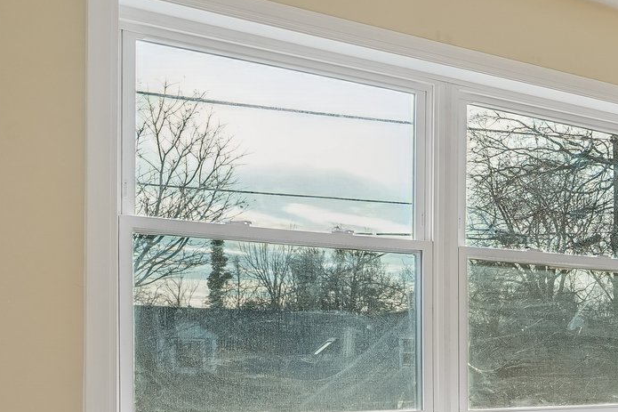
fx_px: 961
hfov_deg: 28.1
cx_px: 840
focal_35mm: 56
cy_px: 362
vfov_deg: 23.6
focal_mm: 19
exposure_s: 1/160
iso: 400
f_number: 7.1
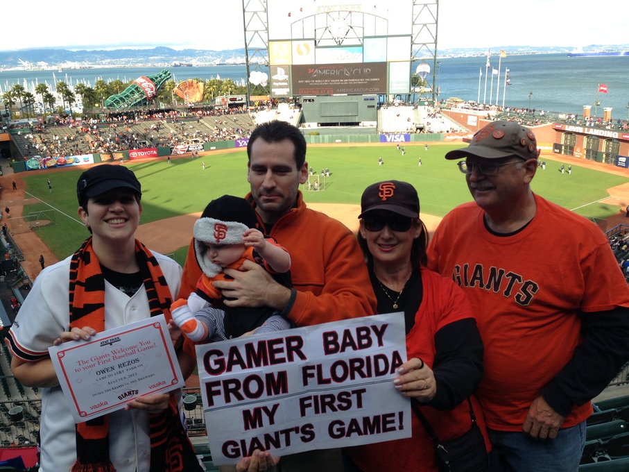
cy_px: 236
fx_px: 600
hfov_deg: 55.4
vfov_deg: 42.9
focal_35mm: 33
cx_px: 314
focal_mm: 4.13
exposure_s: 1/516
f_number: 2.4
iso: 50
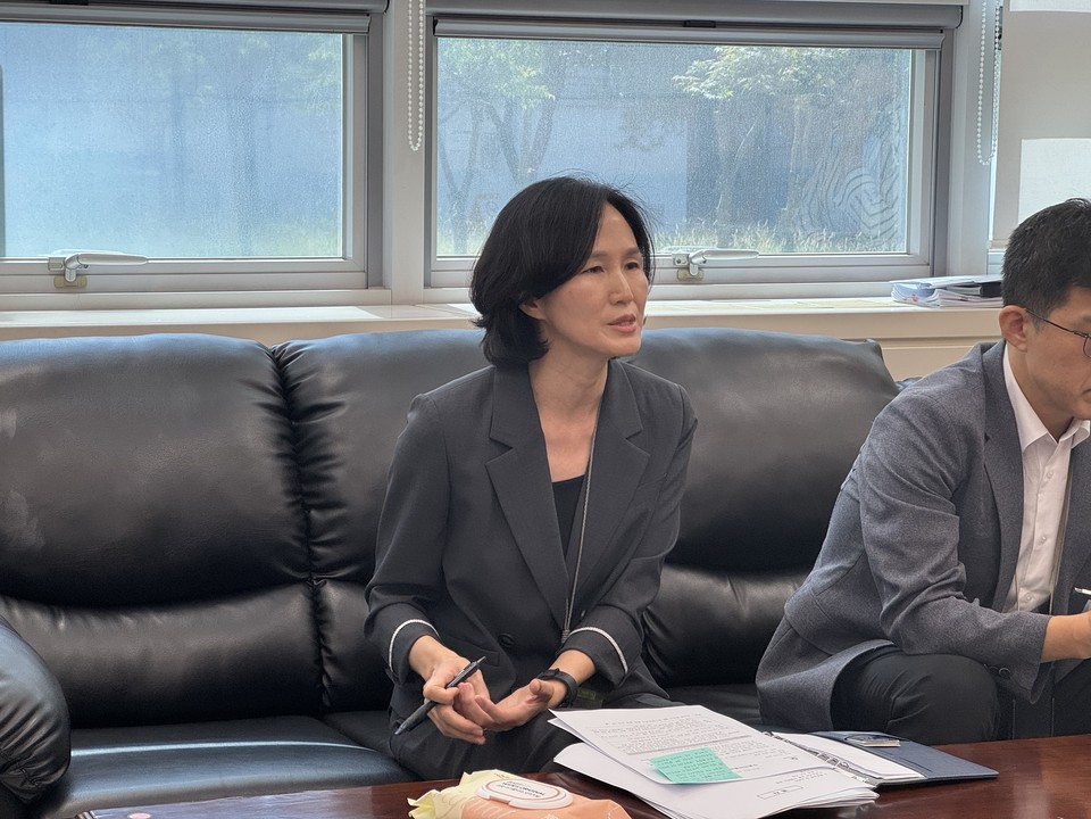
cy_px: 410
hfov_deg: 25.3
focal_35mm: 77
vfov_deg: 19.1
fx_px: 2427
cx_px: 546
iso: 100
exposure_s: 1/120
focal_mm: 9
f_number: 2.8
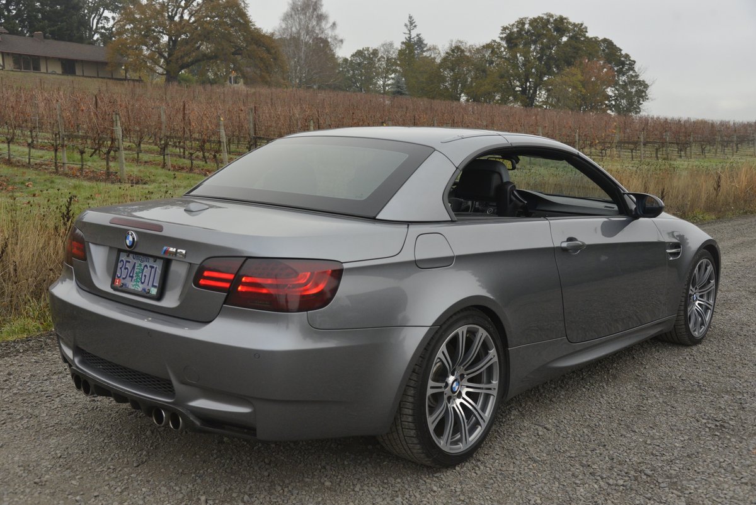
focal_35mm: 38
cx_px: 378
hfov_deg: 50.7
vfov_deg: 35.1
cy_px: 252
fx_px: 798
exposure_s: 1/1600
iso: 2000
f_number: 6.3
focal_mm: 38
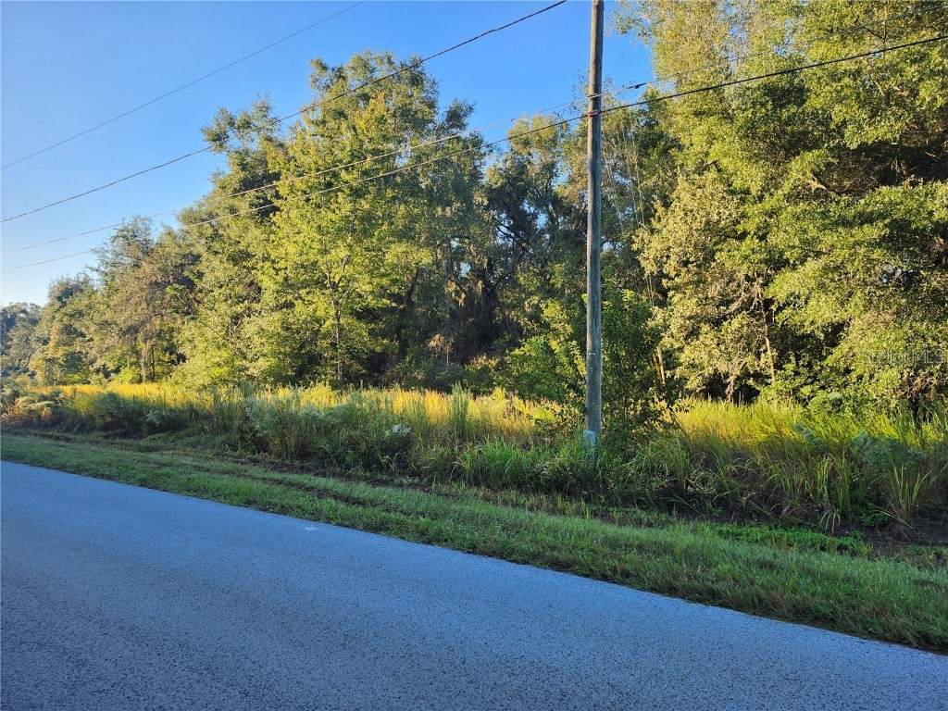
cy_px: 356
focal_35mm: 23
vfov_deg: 58.9
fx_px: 630
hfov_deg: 73.9
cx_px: 474
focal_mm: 5.54
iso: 25
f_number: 1.8
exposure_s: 1/263
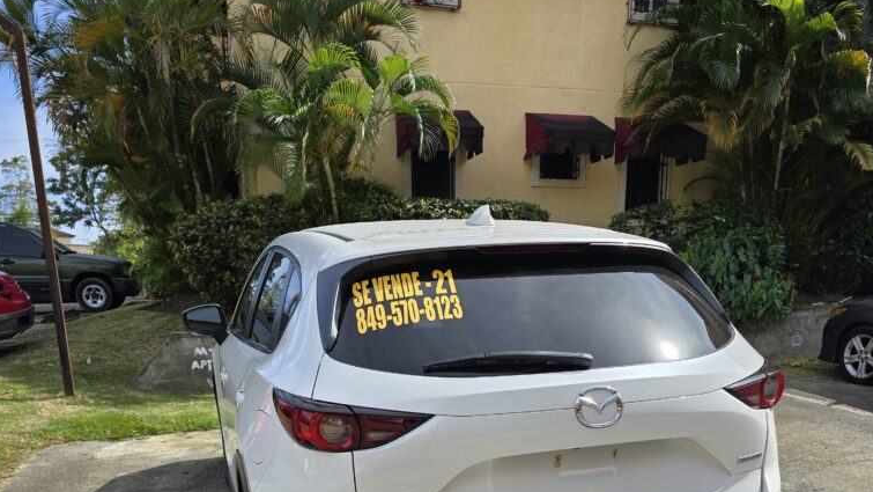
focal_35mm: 34
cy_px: 468
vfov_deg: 32.5
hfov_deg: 58.0
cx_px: 438
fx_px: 787
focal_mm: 6.3
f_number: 1.7
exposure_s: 1/598
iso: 12
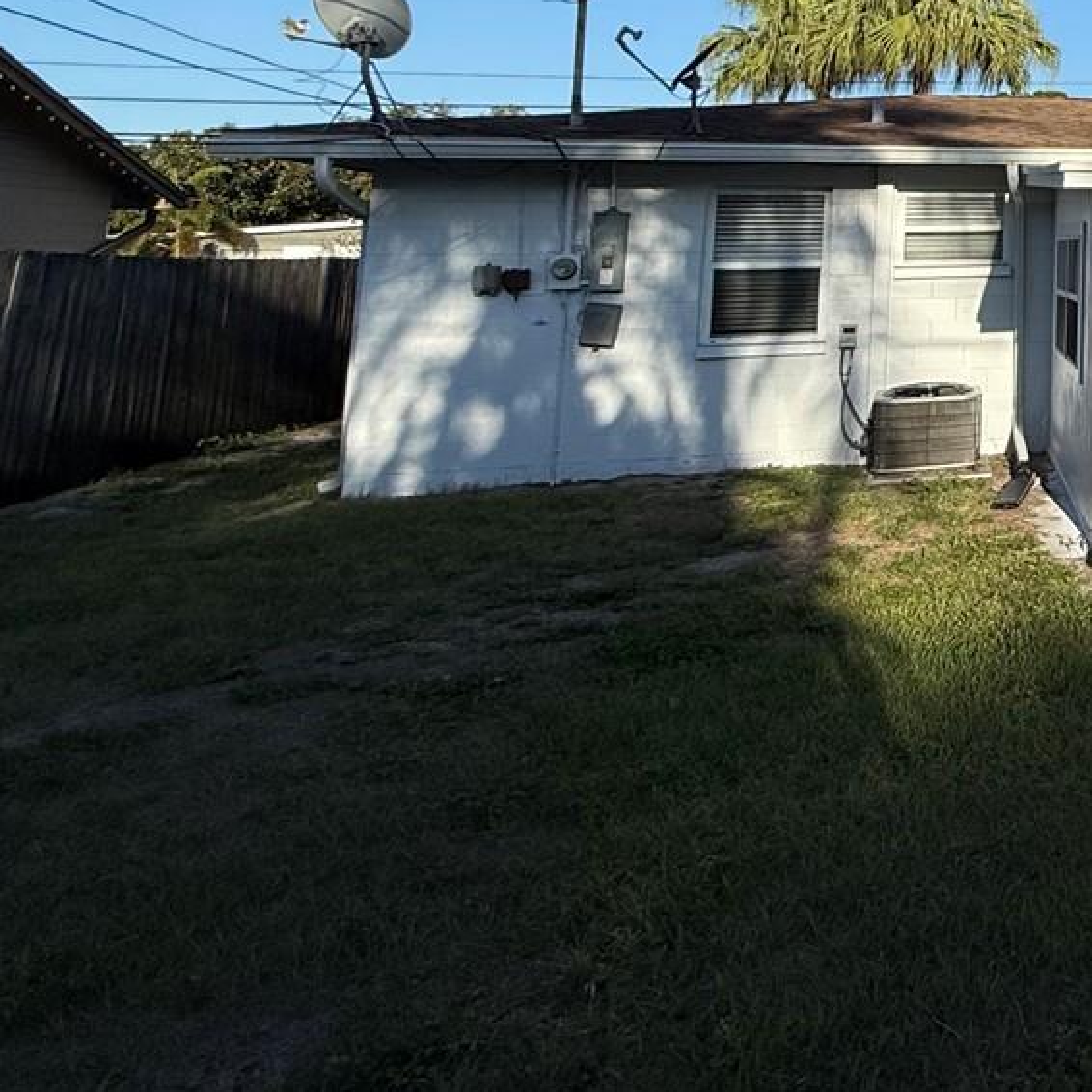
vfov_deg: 43.0
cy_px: 96
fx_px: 1249
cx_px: 1405
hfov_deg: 34.3
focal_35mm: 35
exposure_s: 1/3125
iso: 50
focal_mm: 2.22
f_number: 2.2
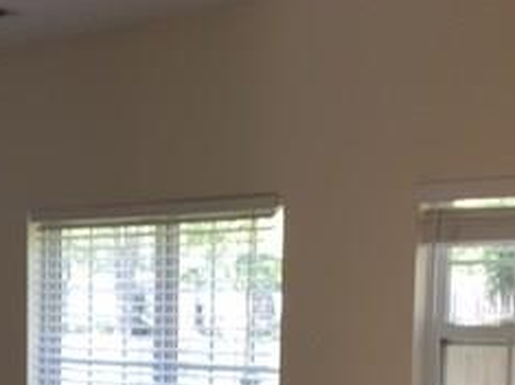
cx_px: 342
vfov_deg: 17.9
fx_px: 1175
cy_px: 435
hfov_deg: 24.6
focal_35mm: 79
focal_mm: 4.15
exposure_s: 1/40
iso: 40
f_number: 2.2
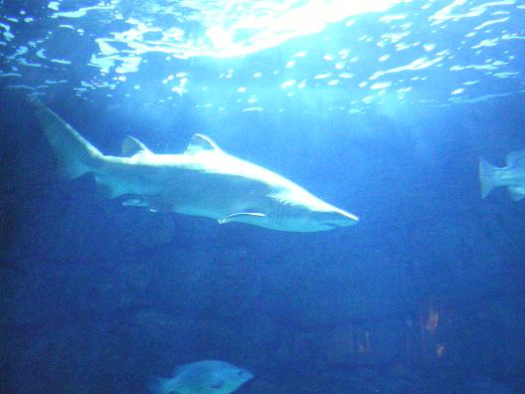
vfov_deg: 37.7
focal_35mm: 38
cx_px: 262
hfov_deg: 49.0
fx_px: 576
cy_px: 197
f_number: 3.1
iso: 1600
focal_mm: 6.3
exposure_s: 1/30
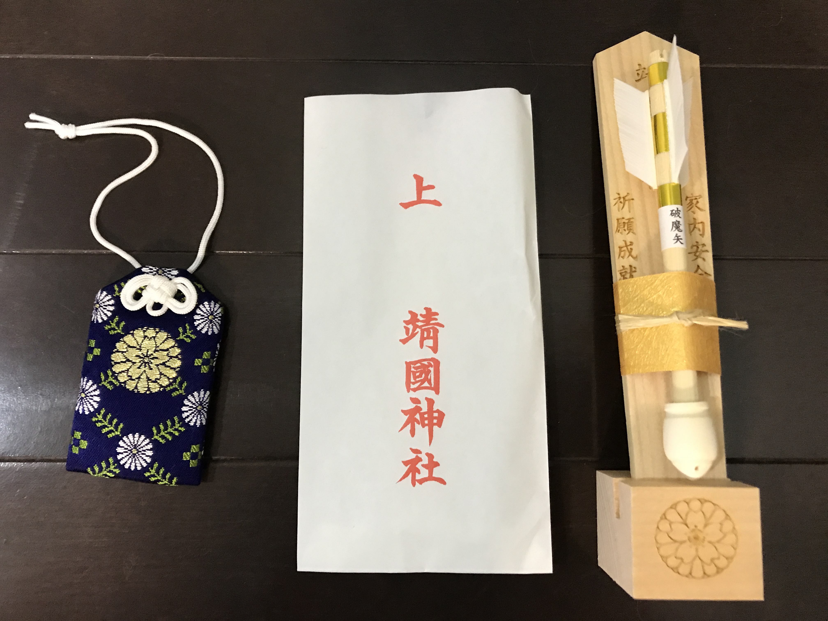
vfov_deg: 49.7
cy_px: 310
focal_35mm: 28
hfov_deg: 63.4
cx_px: 414
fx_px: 670
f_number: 1.8
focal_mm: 3.99
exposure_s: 1/15
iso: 100
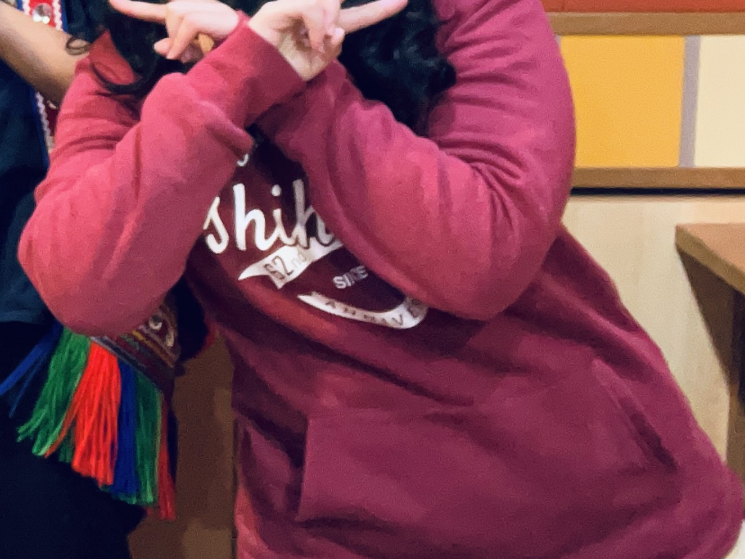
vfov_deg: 19.4
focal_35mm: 70
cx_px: -195
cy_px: -166
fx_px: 1507
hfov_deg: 24.6
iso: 320
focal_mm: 2.71
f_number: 2.2
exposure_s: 1/40
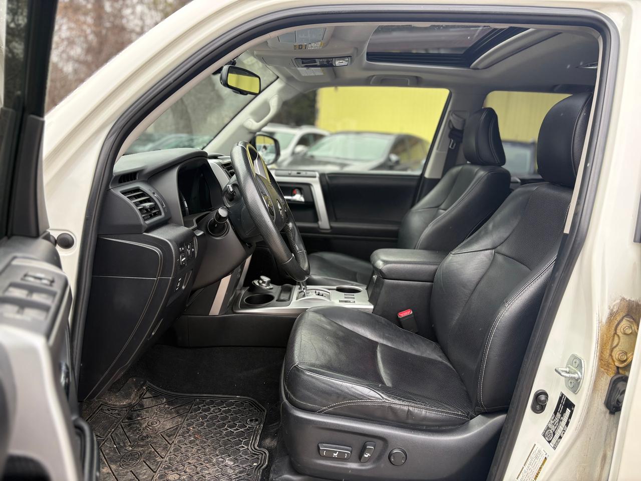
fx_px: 481
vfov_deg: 53.1
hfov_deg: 67.3
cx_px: 320
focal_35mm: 26
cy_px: 240
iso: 64
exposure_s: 1/265
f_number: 1.6
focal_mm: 5.96
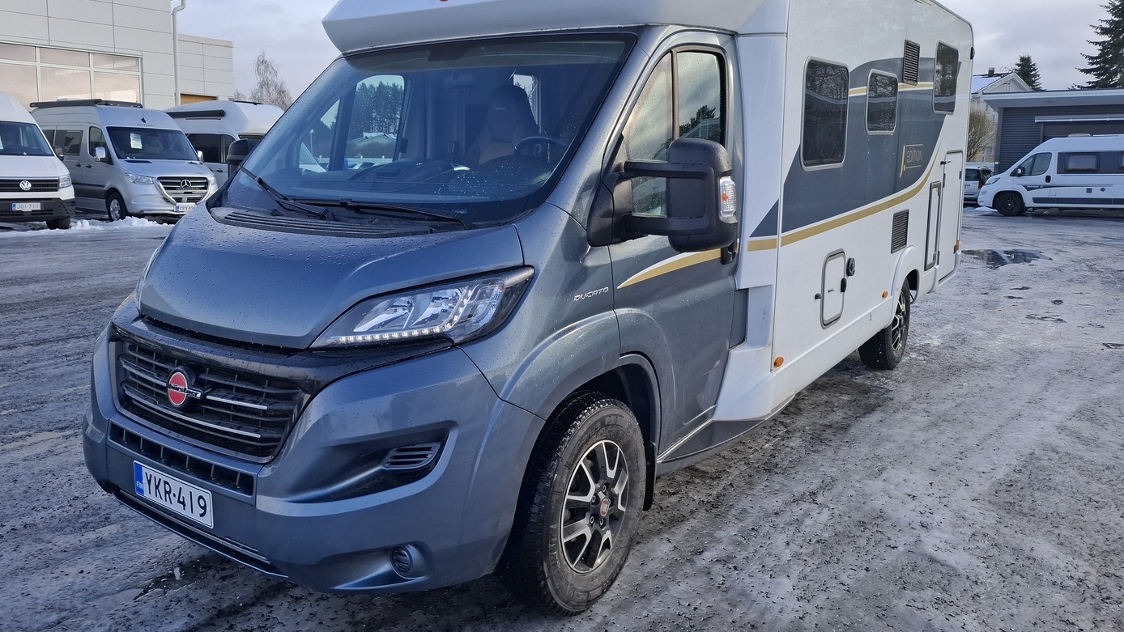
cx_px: 544
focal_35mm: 26
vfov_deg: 44.2
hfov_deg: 71.9
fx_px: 775
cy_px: 253
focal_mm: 5.54
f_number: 1.8
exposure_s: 1/1053
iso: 50
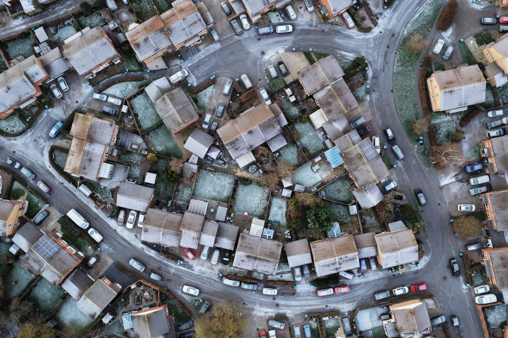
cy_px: 169
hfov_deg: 65.5
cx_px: 254
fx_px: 395
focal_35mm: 28
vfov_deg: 46.4
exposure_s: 1/15
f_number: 2.8
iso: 250
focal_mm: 14.45
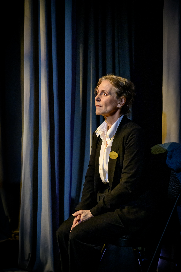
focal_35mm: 70
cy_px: 136
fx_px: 528
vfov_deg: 28.8
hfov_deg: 19.5
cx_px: 90
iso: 10000
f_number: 4
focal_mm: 70
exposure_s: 1/200
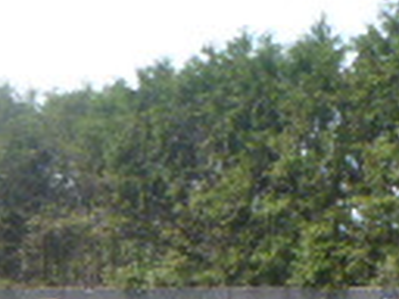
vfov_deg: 10.9
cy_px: 573
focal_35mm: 125
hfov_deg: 15.2
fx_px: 1441
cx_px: 483
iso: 100
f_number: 3.9
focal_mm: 4.5
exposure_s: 1/200
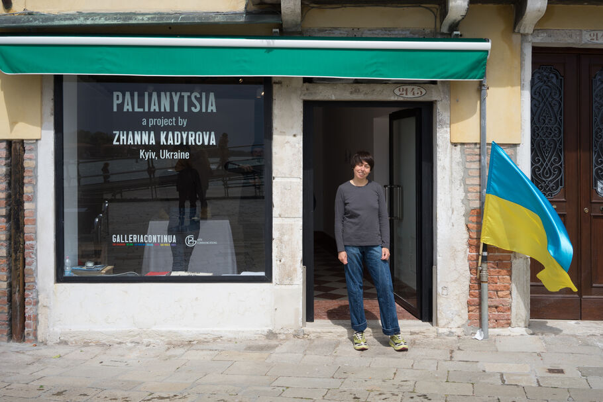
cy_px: 201
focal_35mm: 35
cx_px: 302
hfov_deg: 54.4
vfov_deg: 37.9
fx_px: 586
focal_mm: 35
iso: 100
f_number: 8
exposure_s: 1/320
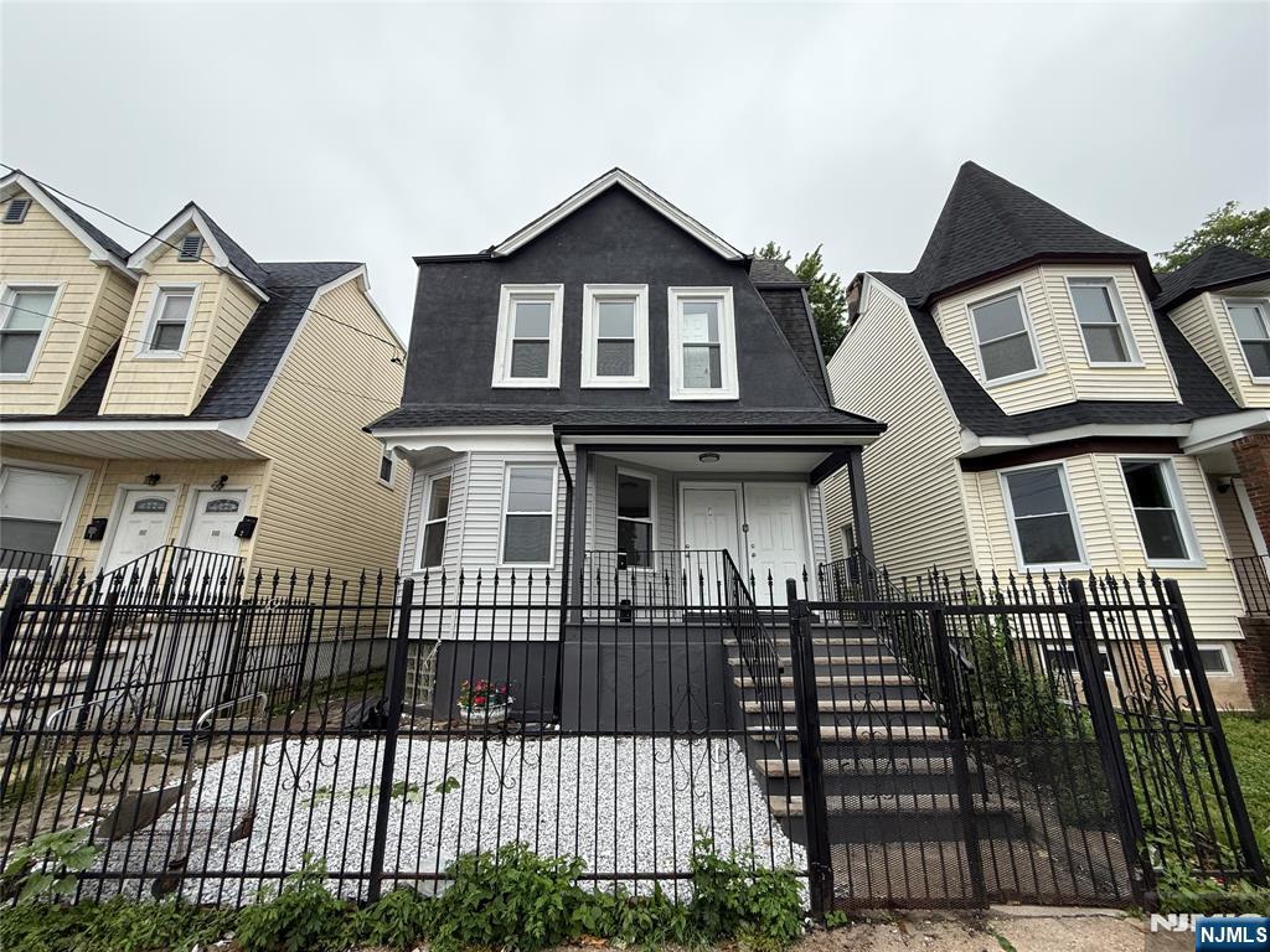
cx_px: 635
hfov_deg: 102.1
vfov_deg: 85.7
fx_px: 514
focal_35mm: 14
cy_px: 476
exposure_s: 1/607
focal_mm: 2.22
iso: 64
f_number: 2.2
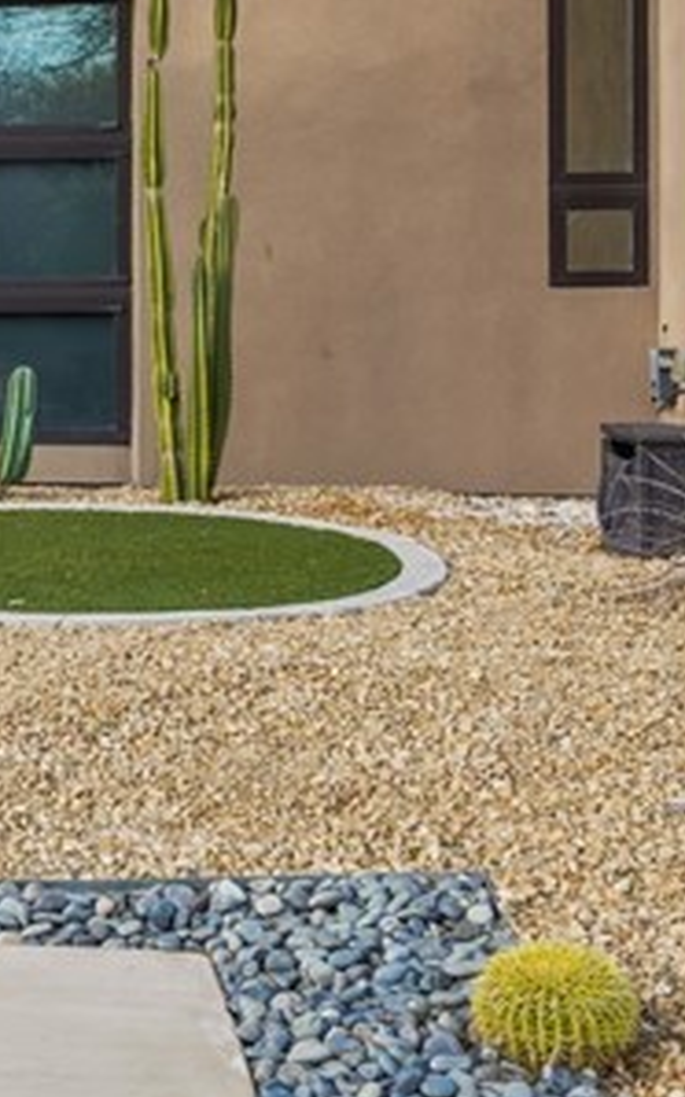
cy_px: 33
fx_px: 2332
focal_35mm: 78
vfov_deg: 25.3
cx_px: -611
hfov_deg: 14.4
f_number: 9
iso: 160
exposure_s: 1/13
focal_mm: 21
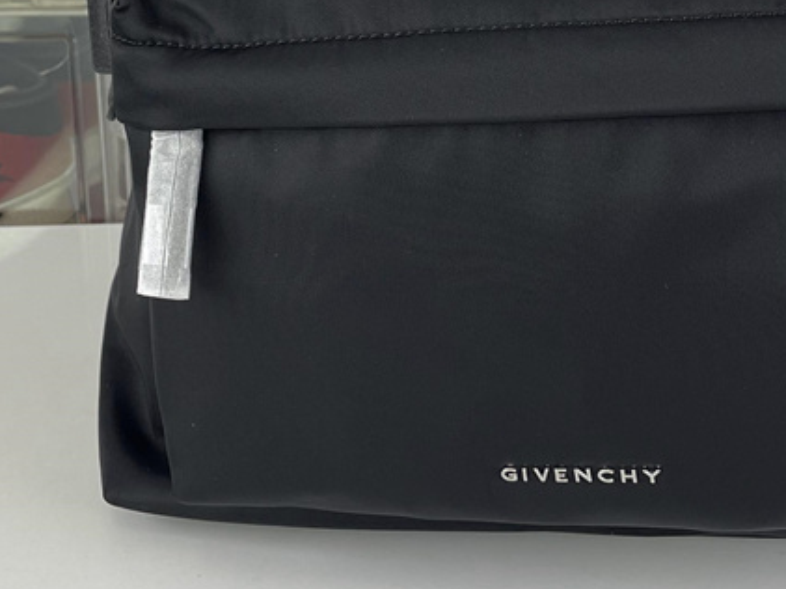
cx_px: 475
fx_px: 1679
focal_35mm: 74
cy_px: -67
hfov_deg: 26.3
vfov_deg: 19.0
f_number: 1.6
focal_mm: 4.2
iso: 32
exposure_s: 1/123
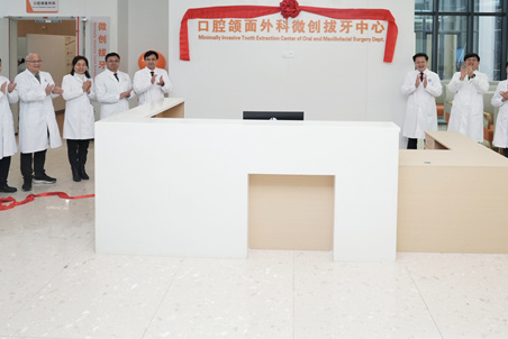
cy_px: 88
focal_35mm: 31
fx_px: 438
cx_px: 284
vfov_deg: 41.2
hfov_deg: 60.1
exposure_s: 1/160
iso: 2500
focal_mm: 20
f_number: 7.1
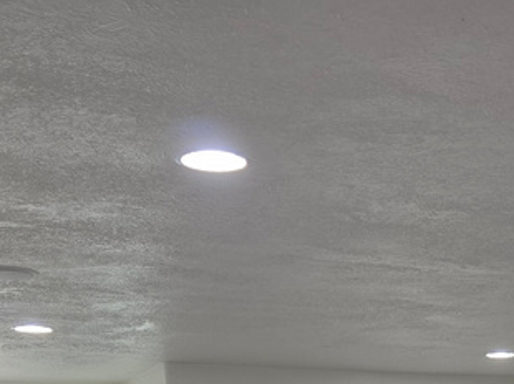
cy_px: 634
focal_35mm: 76
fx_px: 1128
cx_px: 468
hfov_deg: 24.9
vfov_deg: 16.9
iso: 320
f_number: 1.7
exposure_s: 1/120
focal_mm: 6.3
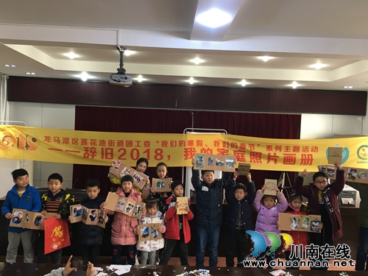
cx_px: 184
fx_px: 308
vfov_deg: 48.2
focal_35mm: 29
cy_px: 138
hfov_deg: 61.7
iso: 100
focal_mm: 4.15
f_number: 2.2
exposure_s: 1/33
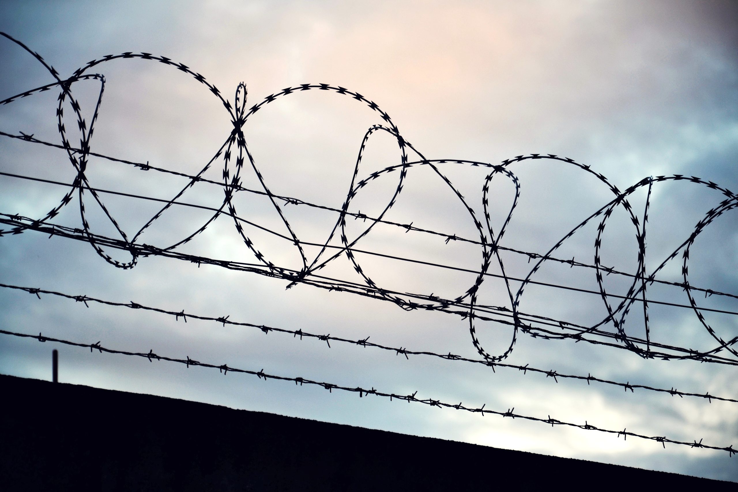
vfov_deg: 8.7
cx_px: 369
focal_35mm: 158
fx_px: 3229
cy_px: 246
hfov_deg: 13.0
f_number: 5.6
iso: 100
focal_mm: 105
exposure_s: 1/30
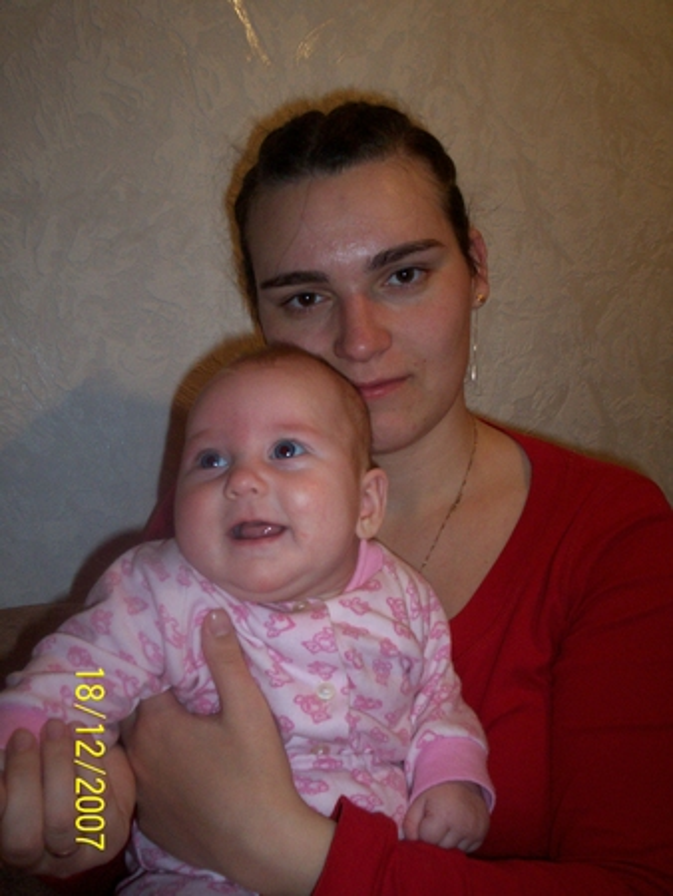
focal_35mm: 36
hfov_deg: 39.7
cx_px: 336
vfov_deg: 51.3
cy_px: 448
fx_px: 932
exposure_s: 1/64
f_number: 4.5
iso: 140
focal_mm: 5.9
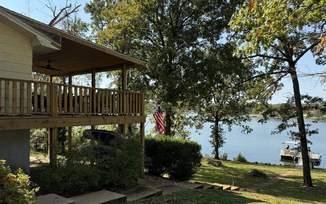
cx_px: 164
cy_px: 112
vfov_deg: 47.5
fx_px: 231
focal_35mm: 26
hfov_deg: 70.4
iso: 80
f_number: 1.78
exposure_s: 1/1172
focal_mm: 6.76
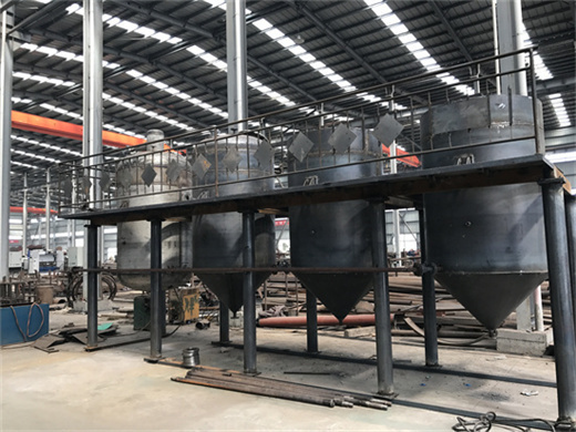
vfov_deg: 49.7
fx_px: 466
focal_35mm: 28
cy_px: 216
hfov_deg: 63.4
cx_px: 288
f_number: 1.8
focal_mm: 3.99
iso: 25
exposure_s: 1/100
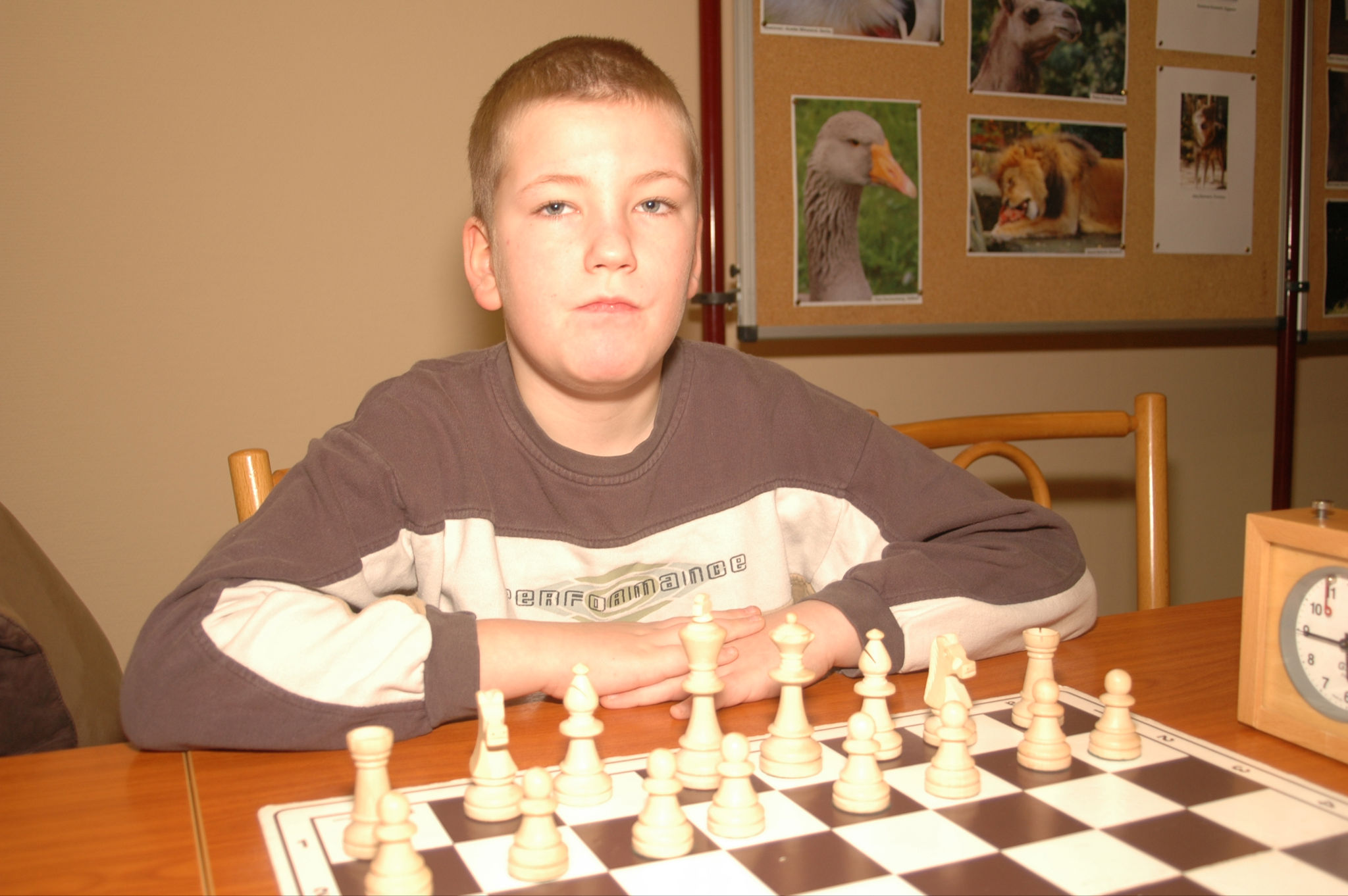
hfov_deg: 53.2
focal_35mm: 36
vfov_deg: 36.8
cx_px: 674
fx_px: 1347
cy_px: 448
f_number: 4
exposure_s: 1/60
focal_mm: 24
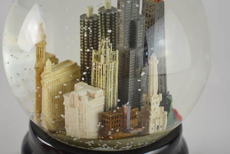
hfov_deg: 29.9
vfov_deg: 20.2
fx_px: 431
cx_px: 115
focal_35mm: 68
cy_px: 77
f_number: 5.6
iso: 360
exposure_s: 1/125
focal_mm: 45
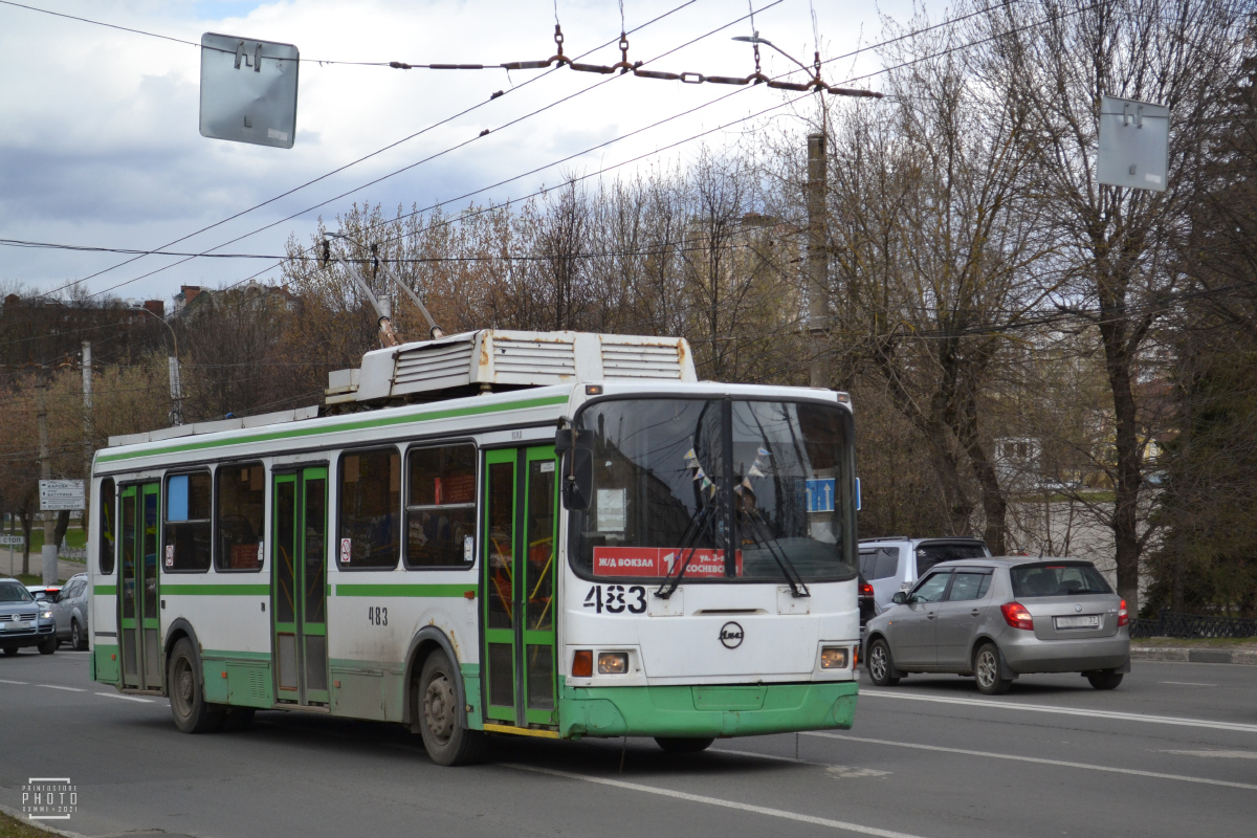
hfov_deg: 35.1
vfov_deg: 23.8
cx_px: 628
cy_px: 419
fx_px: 1990
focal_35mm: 57
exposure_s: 1/1250
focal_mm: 38
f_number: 5.6
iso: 400
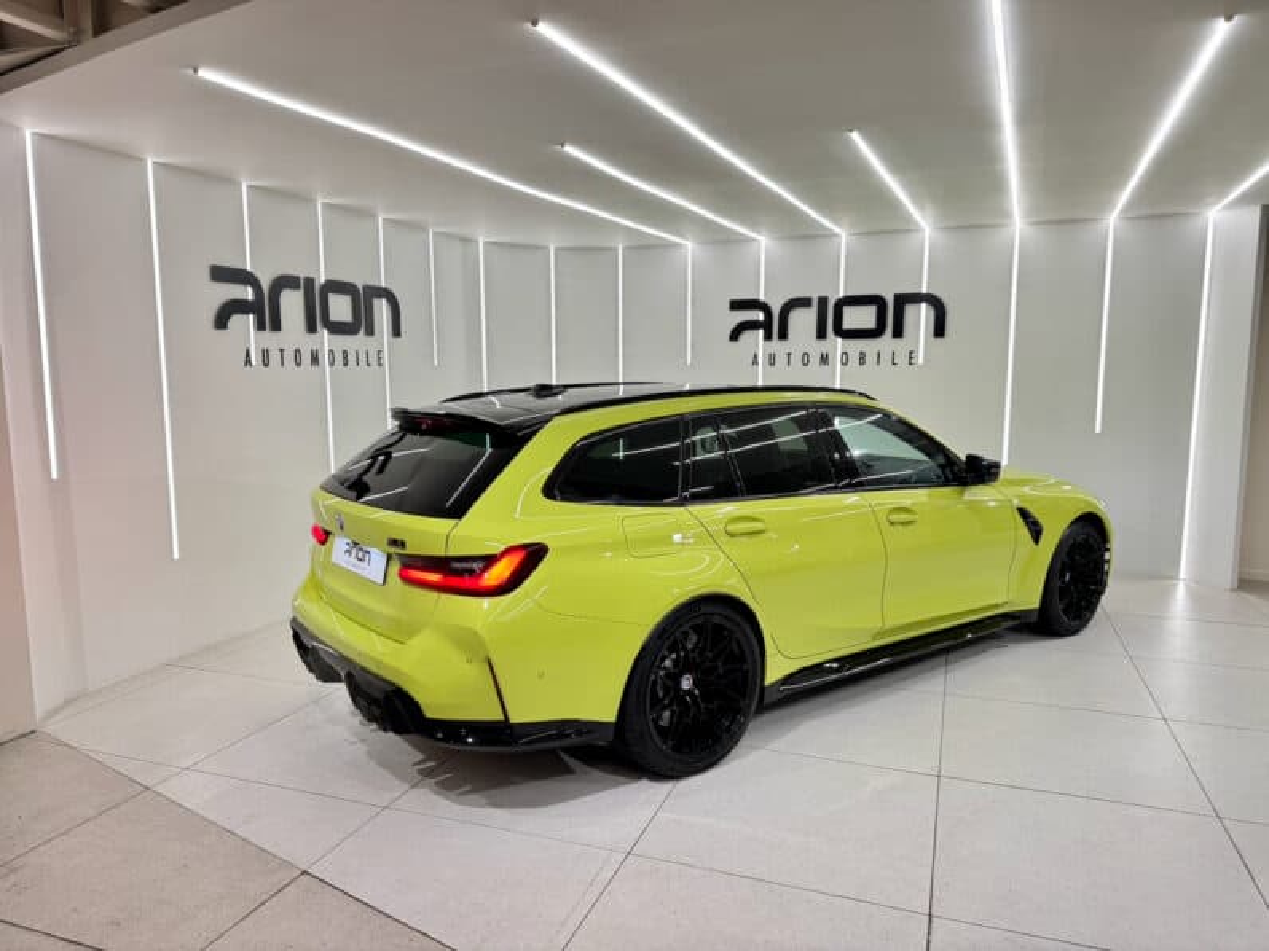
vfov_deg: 56.8
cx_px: 634
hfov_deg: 71.6
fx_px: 880
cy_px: 476
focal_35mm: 24
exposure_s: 1/50
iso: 160
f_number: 1.78
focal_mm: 6.76
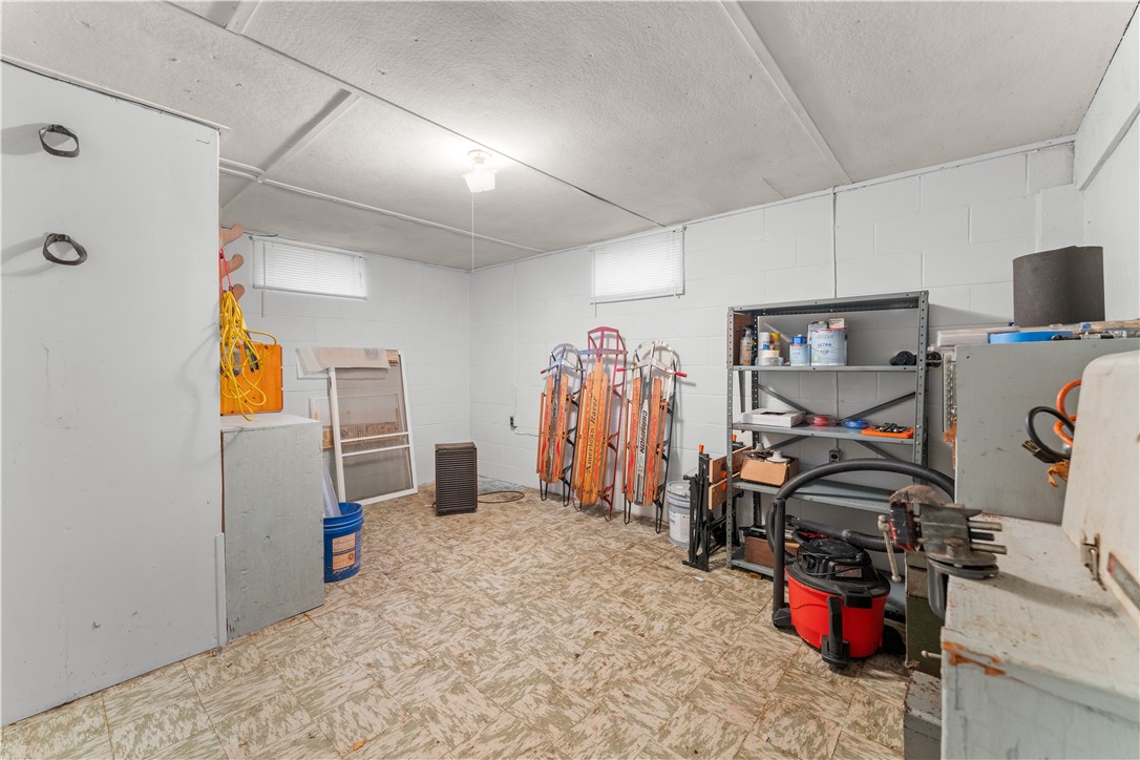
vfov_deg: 81.2
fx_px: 443
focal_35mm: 14
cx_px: 570
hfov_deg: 104.3
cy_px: 380
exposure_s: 2
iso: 800
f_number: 7.1
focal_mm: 14
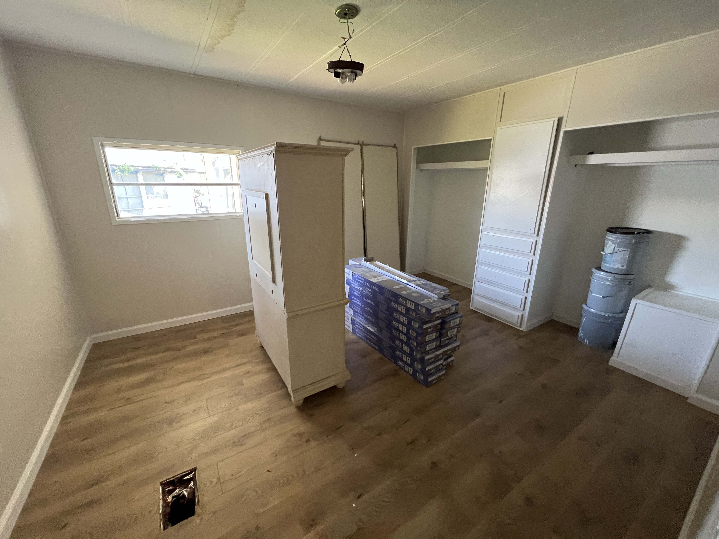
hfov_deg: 106.2
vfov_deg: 89.9
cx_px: 360
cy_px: 270
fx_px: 270
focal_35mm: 13
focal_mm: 1.57
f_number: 1.8
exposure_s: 1/60
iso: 320
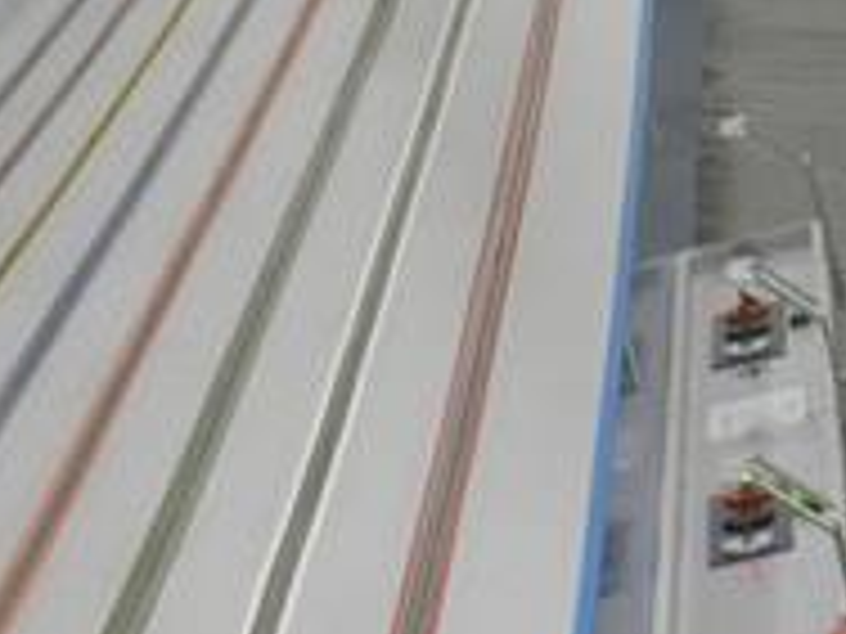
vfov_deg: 6.6
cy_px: -157
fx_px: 5450
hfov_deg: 8.9
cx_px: 522
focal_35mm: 223
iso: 200
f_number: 3.9
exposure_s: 1/20
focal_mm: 7.3
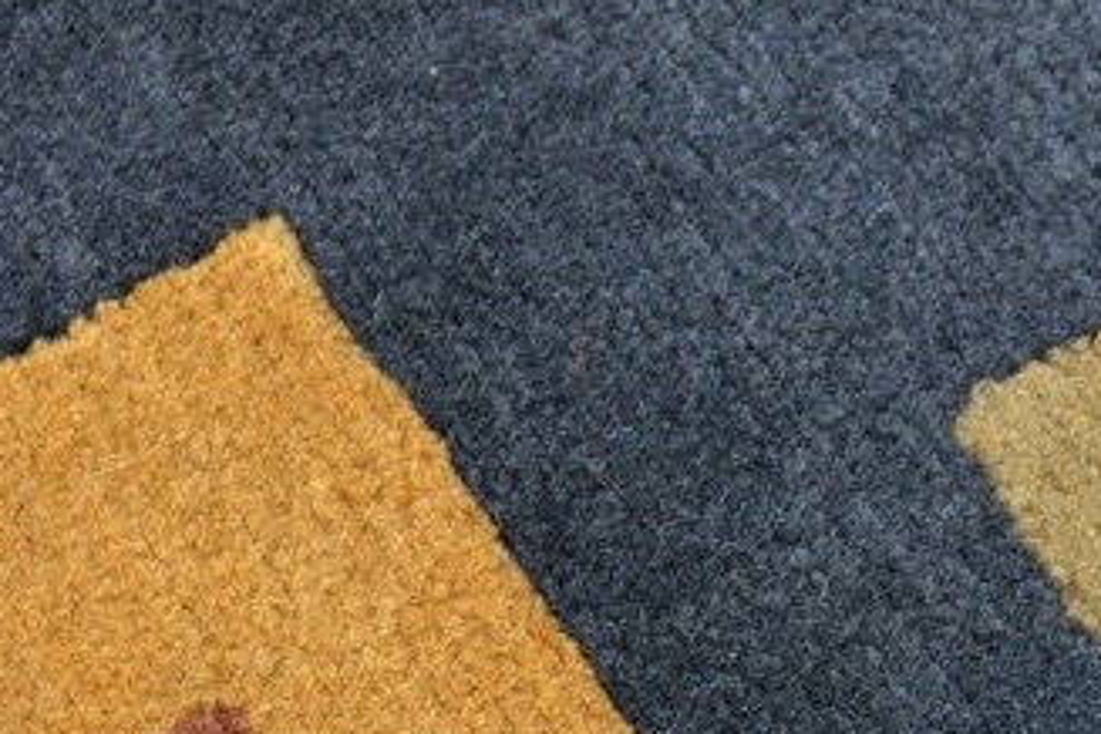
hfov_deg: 15.4
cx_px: 956
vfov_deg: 10.2
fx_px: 4037
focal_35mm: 132
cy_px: 976
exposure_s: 1/30
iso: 1600
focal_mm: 32
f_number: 4.8
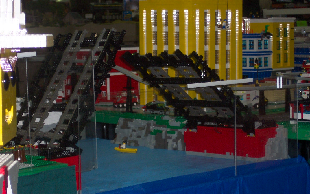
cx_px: 155
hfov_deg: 17.8
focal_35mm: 117
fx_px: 988
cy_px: 90
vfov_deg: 11.2
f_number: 4.8
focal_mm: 24
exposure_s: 1/90
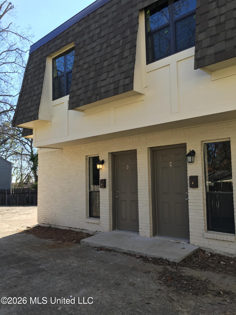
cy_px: 158
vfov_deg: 61.7
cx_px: 118
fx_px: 264
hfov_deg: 48.2
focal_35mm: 29
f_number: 2.2
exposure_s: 1/346
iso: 25
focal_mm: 4.15
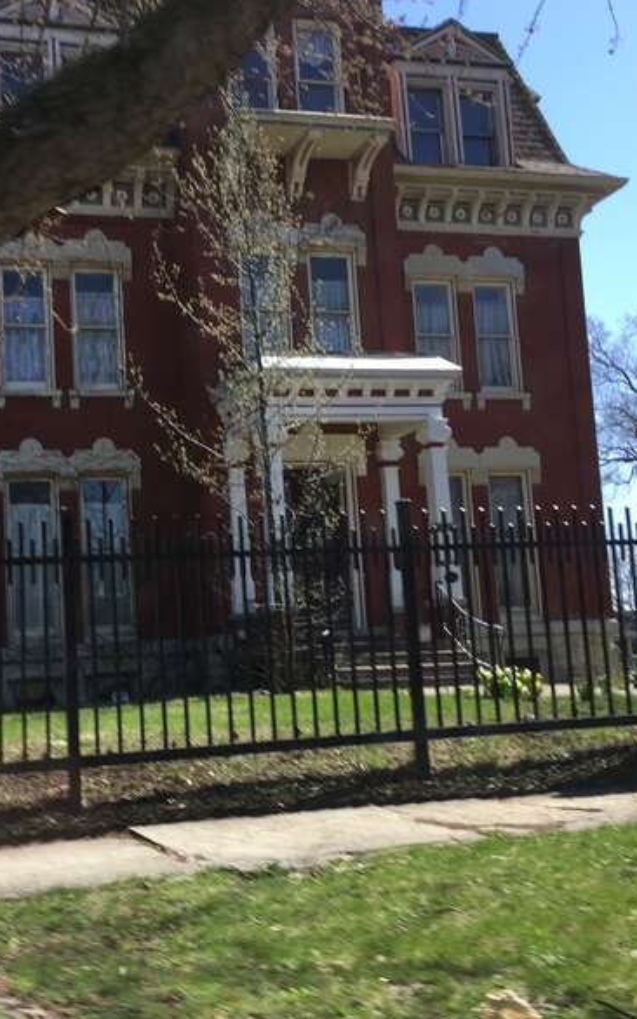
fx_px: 1167
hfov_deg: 30.0
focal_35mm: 42
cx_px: 151
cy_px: 497
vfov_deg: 47.2
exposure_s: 1/161
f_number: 2.2
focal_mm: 4.15
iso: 32
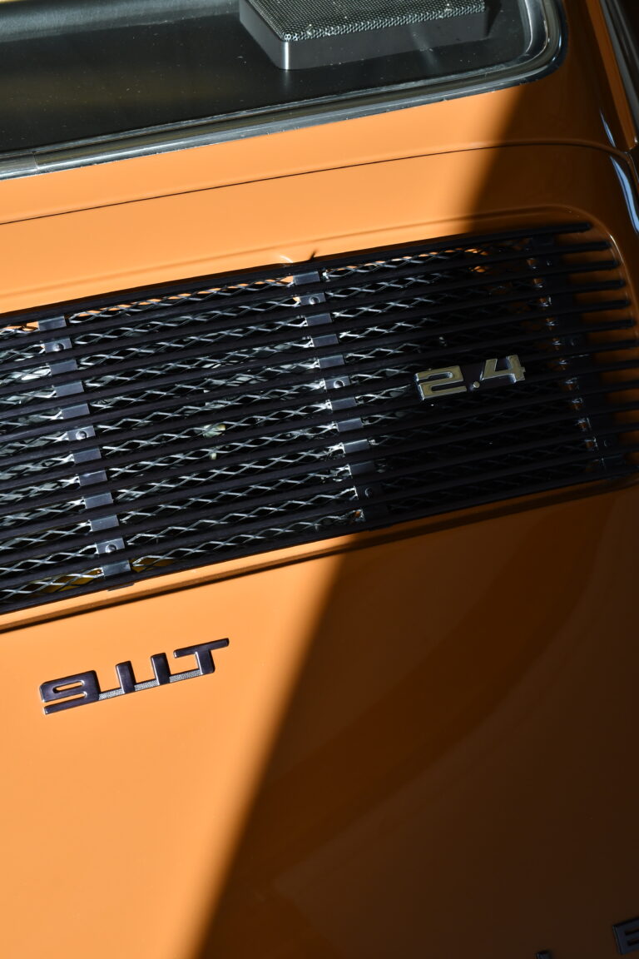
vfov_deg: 27.0
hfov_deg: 18.2
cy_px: 480
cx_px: 320
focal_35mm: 75
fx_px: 1997
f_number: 9
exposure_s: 1/320
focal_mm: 50
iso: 400
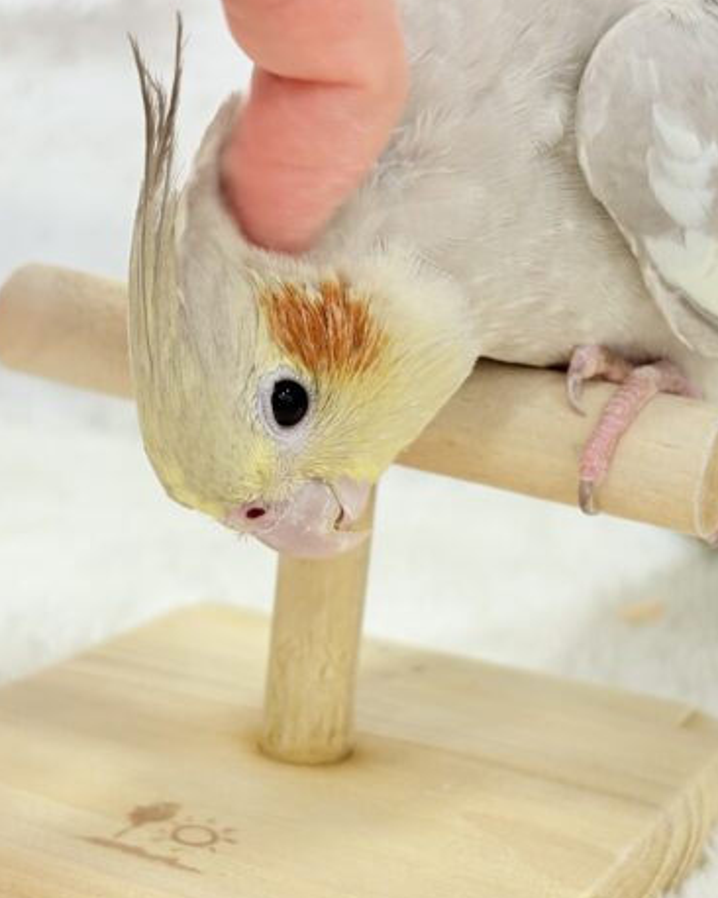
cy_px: 439
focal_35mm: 71
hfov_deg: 21.5
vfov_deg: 26.8
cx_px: 388
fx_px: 1887
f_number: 1.6
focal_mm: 5.96
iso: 50
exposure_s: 1/50
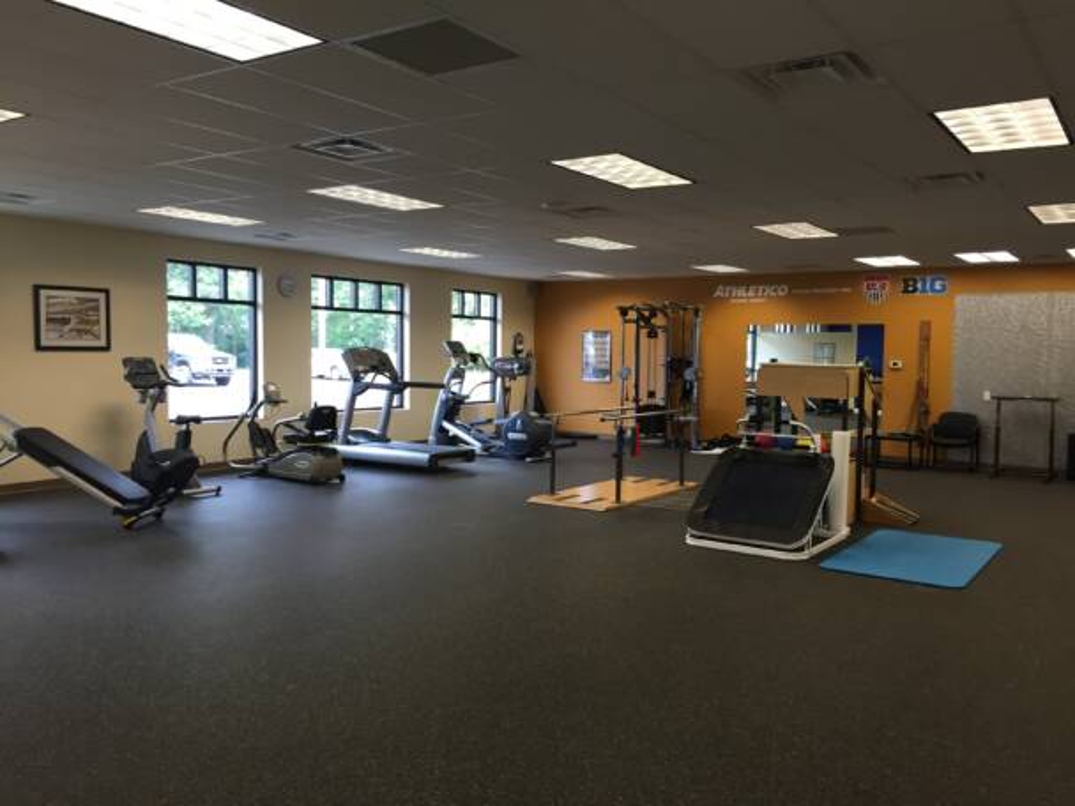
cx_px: 538
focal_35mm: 29
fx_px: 901
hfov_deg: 61.7
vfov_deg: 48.2
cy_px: 403
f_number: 2.2
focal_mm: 4.15
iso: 40
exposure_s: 1/30
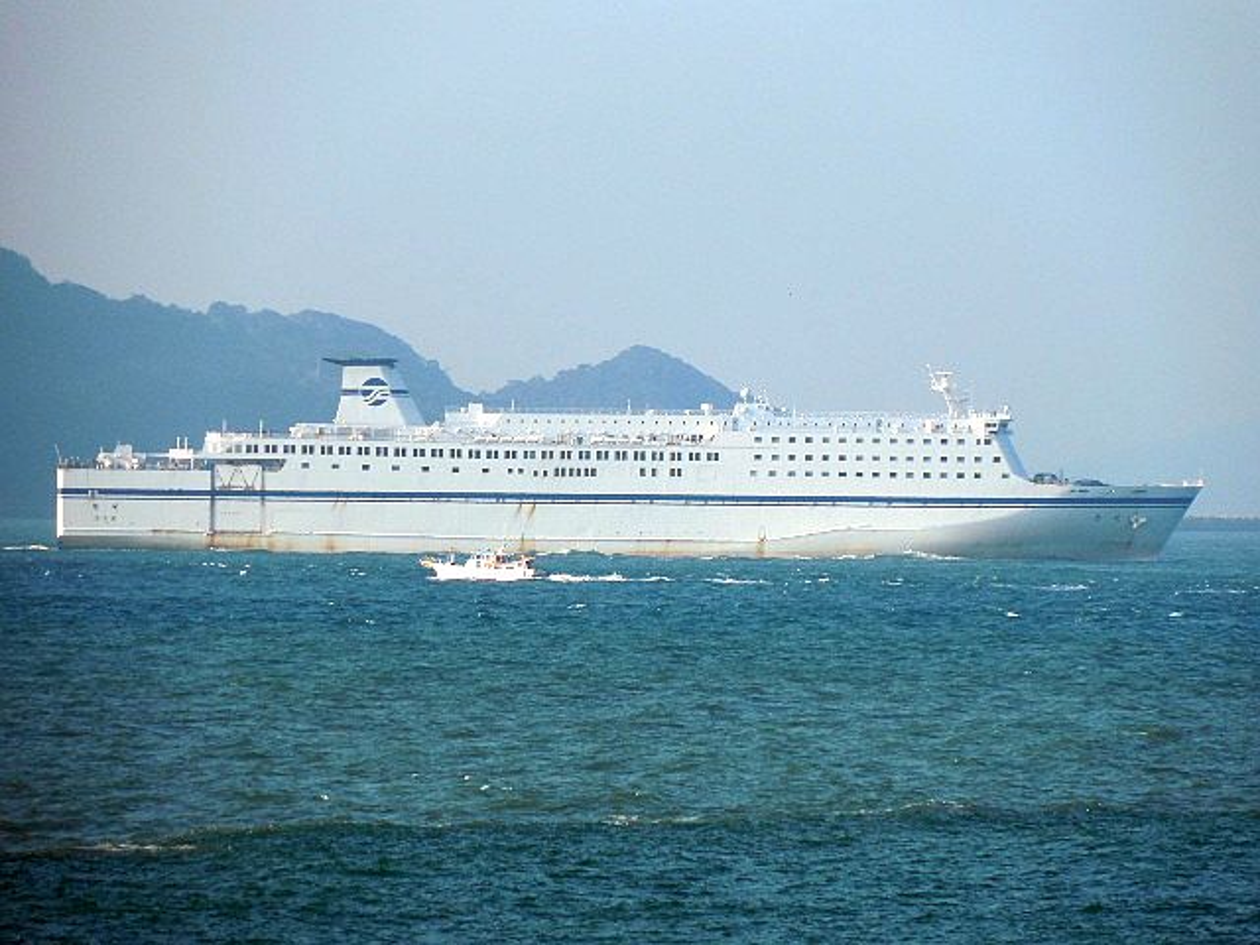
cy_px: 472
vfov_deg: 4.9
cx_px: 630
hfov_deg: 6.5
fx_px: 11138
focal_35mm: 306
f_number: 5.5
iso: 125
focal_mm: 55.1
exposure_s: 1/500
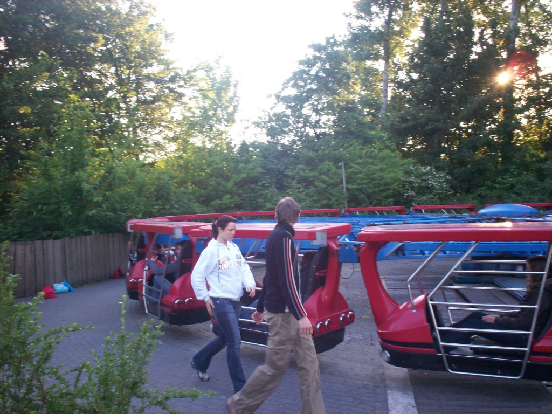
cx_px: 276
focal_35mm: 36
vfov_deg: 39.7
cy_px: 207
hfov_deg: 51.4
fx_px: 574
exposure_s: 1/60
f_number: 4.5
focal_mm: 6
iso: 140
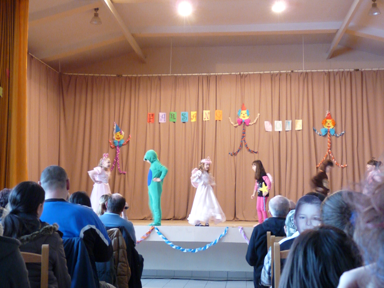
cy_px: 144
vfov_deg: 26.6
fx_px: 610
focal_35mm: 55
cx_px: 192
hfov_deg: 34.9
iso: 800
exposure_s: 1/10
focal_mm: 9.9
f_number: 3.2
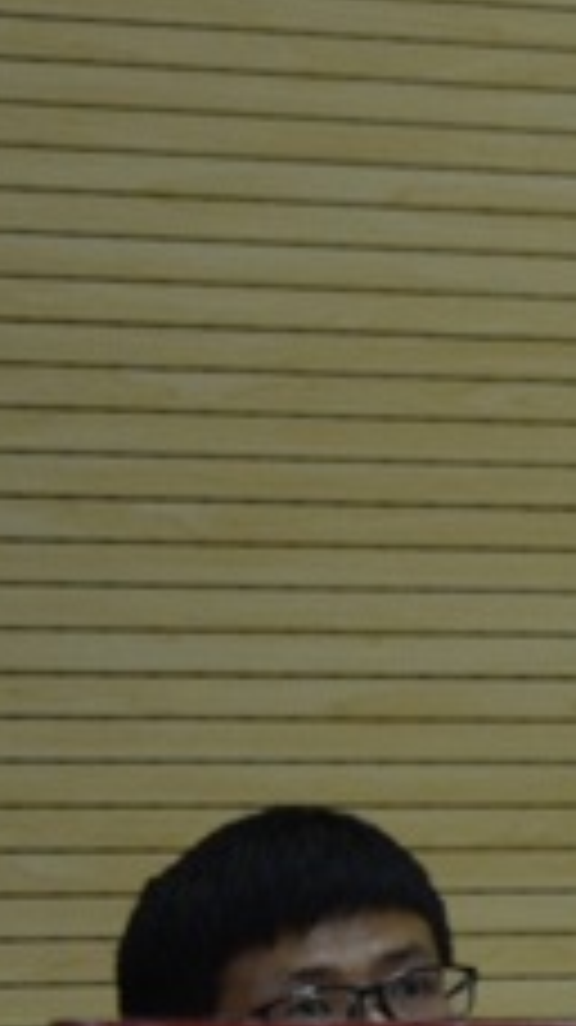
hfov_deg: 7.3
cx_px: 1629
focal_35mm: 149
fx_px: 4052
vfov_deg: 14.4
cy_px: 493
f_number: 3.8
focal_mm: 22
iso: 800
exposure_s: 1/30
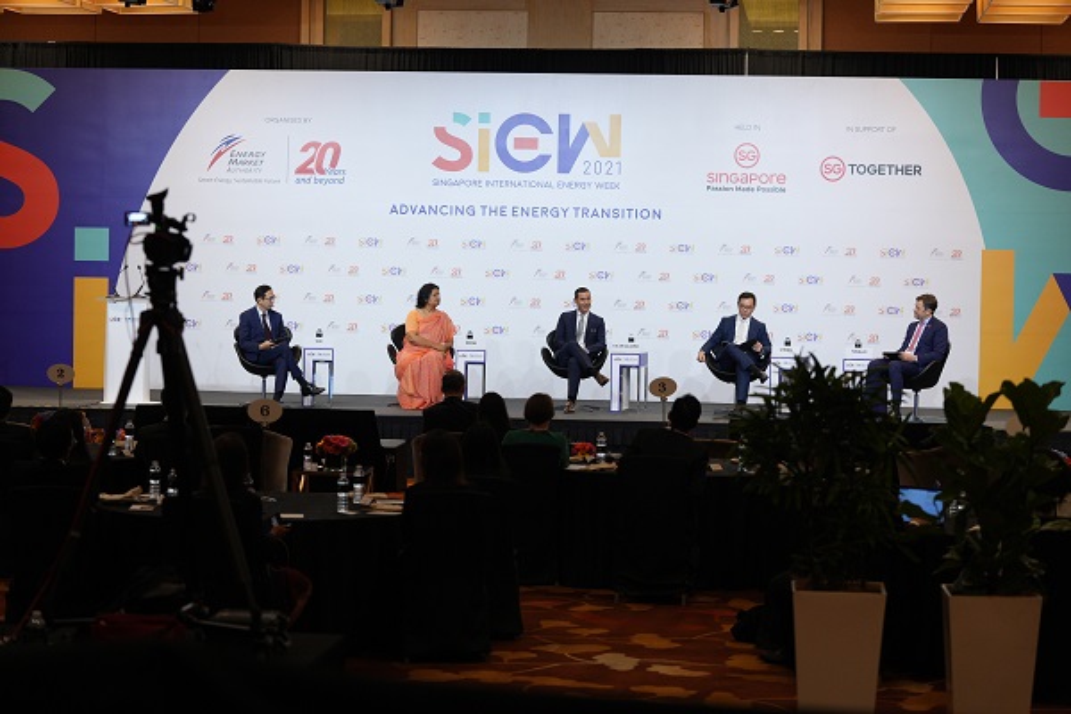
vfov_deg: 14.7
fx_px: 2767
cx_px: 536
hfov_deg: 21.9
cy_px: 357
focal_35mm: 93
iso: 2000
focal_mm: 93
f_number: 3.5
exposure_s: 1/200
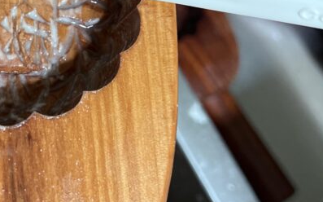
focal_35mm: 71
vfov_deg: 18.1
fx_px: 625
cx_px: 72
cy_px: 35
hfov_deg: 28.5
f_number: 1.5
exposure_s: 1/60
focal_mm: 5.7
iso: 250
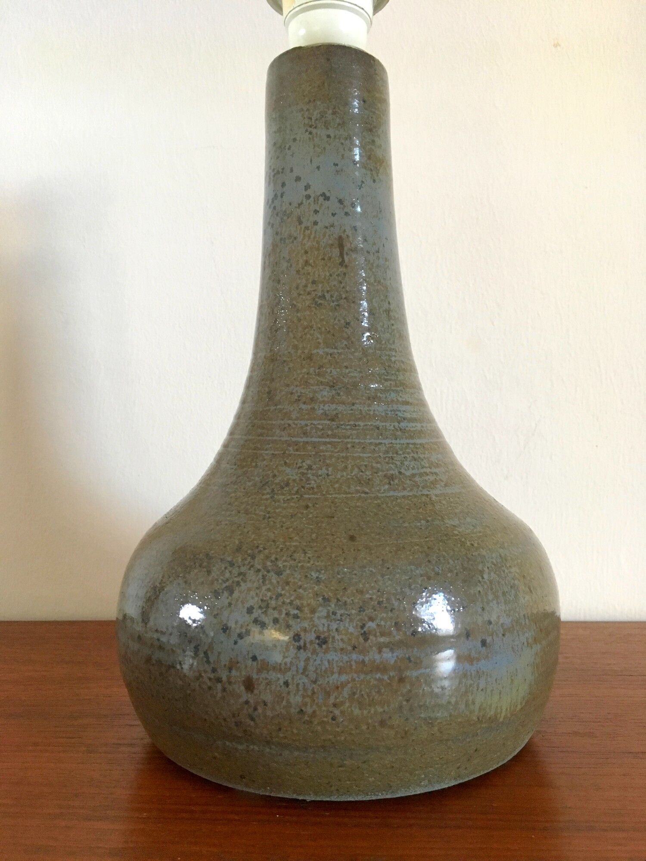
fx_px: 722
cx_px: 323
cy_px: 430
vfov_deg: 61.7
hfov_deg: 48.2
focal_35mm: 29
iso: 200
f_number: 2.2
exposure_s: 1/25
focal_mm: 4.15
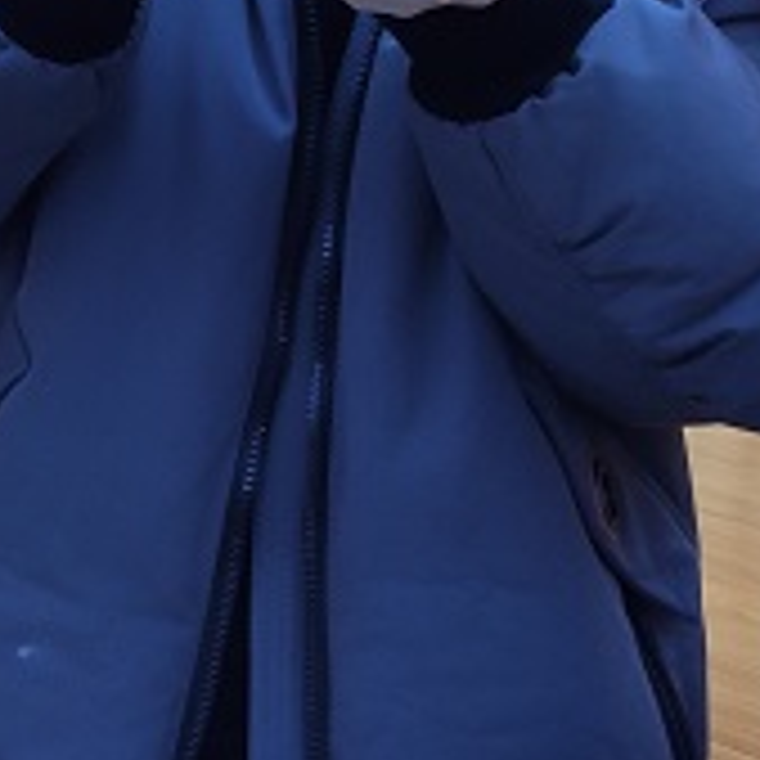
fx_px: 2161
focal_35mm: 87
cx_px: -306
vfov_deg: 18.3
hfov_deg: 18.2
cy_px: -283
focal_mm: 4.77
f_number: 1.75
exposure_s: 1/100
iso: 167
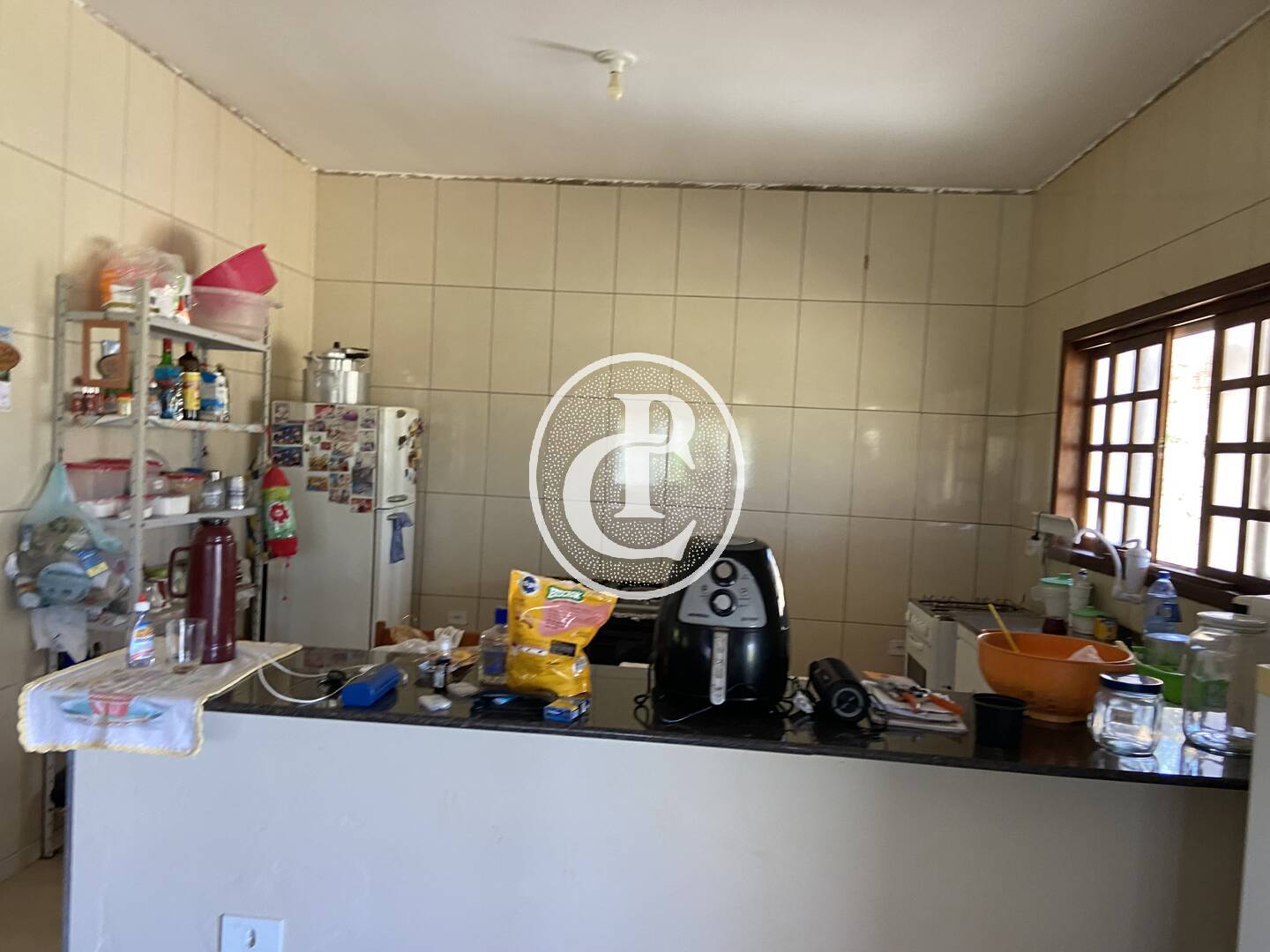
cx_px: 635
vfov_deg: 53.1
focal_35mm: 26
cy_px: 476
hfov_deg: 67.3
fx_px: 954
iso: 160
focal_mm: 4.25
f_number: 1.8
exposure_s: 1/60
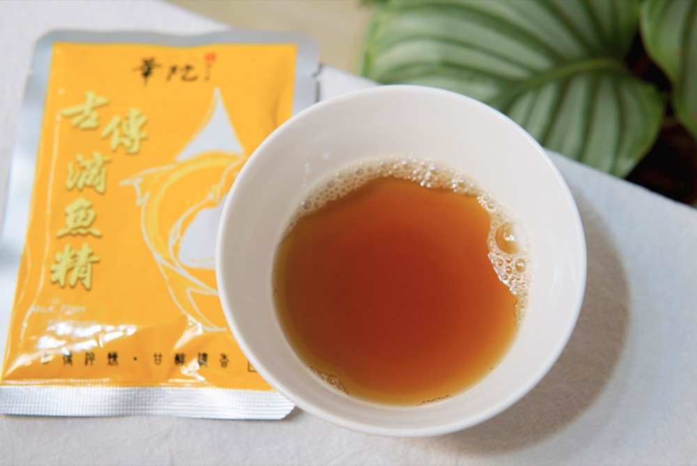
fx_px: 872
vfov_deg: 29.9
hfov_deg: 43.6
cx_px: 348
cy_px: 233
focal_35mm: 45
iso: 200
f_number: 4
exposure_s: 1/60
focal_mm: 30
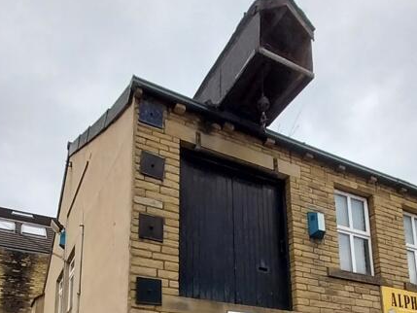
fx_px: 374
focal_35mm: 31
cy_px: 322
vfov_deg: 39.4
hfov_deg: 58.3
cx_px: 209
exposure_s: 1/184
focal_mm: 1.13
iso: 64
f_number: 2.2
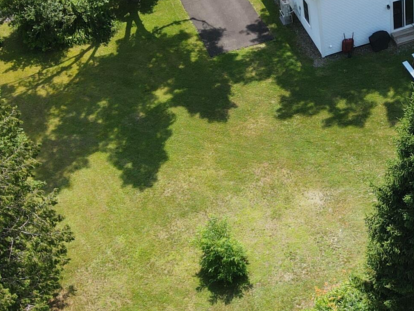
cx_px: 418
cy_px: 167
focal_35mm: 74
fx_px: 885
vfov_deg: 19.9
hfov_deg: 25.0
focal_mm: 4.5
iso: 100
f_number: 2.8
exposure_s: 1/320
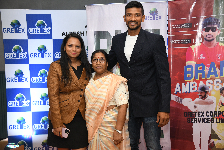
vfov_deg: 35.1
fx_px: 236
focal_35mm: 38
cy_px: 75
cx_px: 112
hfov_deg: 50.7
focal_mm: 38
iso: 1250
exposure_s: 1/160
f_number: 4.5
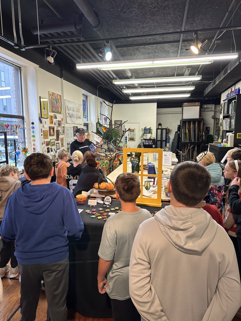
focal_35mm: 24
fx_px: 223
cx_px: 120
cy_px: 160
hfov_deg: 56.8
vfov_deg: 71.6
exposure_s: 1/60
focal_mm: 6.86
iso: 125
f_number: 1.78
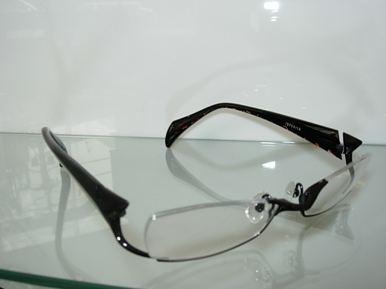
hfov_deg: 49.0
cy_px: 144
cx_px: 193
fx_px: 424
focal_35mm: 38
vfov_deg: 37.7
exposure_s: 1/40.3
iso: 79
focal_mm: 7.8
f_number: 4.8
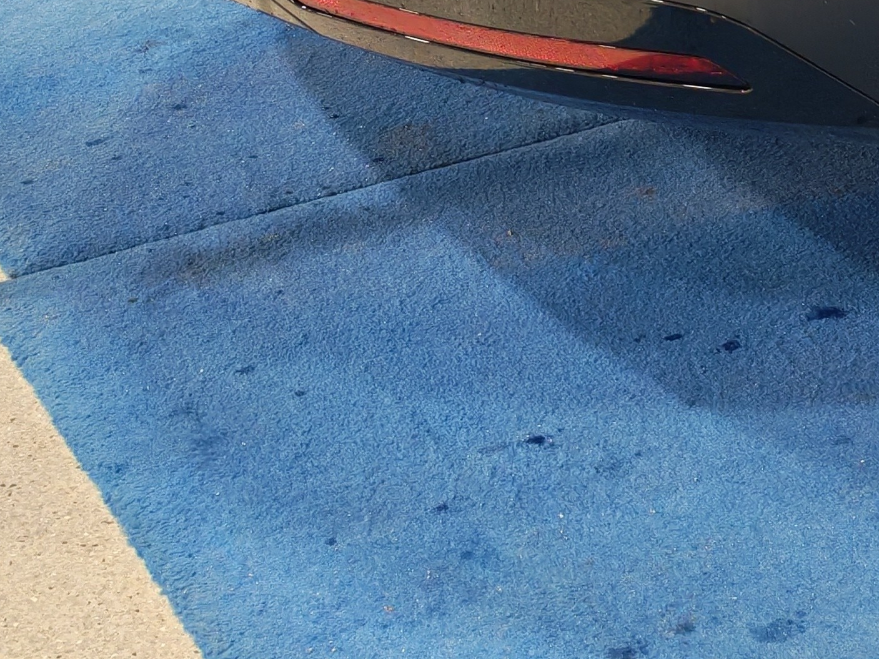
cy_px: -229
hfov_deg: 19.4
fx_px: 2514
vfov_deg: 14.3
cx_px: 830
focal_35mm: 99
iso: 729
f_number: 1.9
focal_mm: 6.12
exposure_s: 1/100
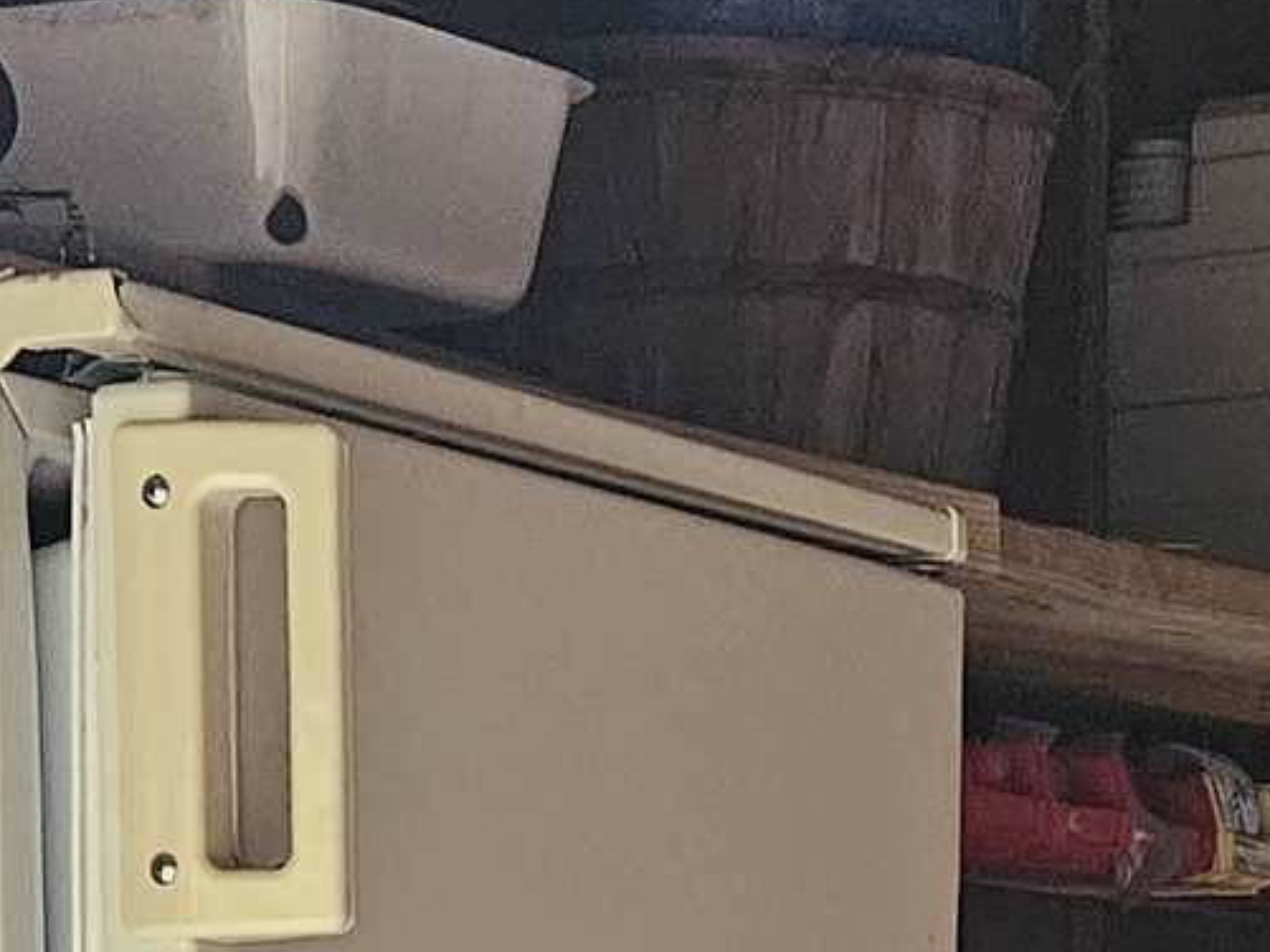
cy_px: 2048
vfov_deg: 9.6
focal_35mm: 141
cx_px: 1009
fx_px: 5174
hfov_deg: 13.9
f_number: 1.8
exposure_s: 1/120
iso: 1000
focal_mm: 5.4
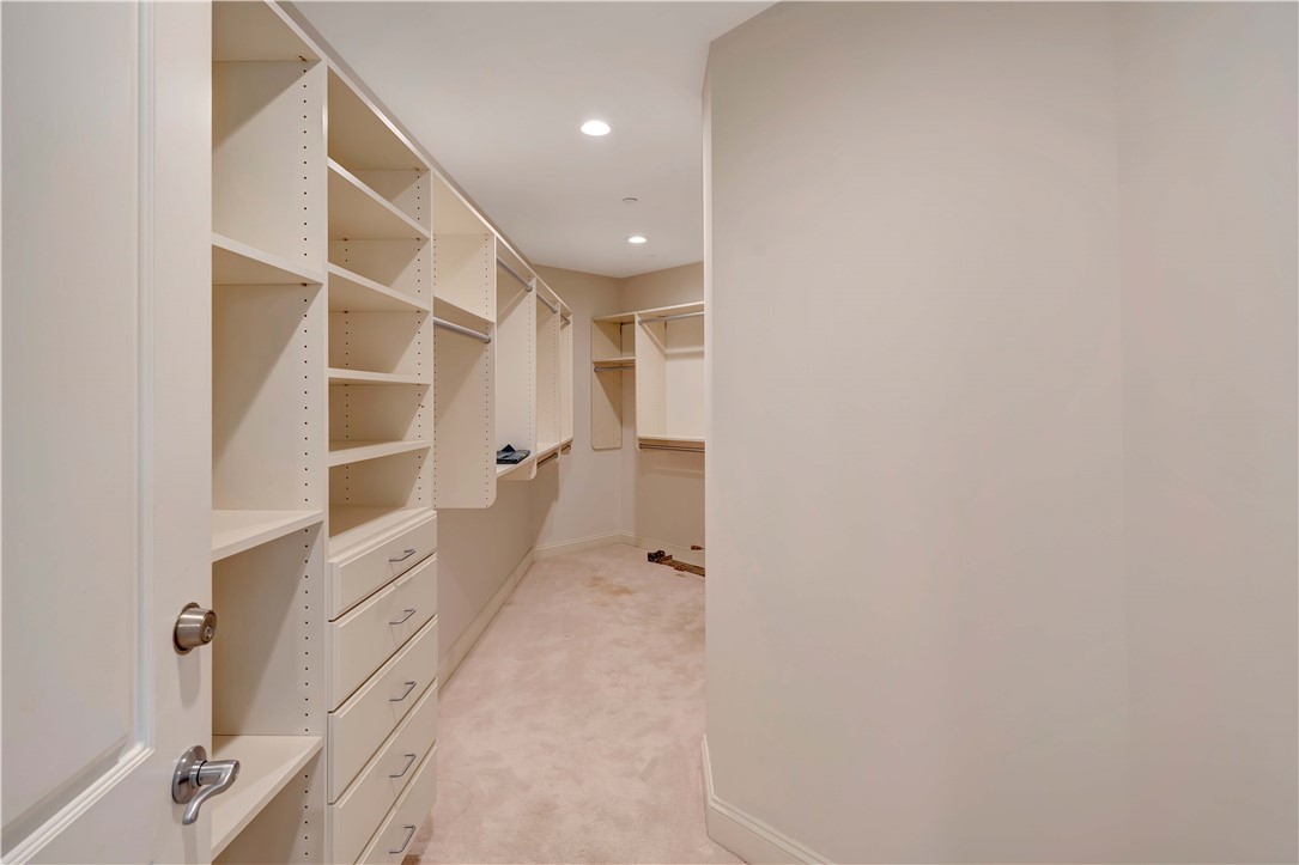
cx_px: 650
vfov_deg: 70.4
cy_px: 432
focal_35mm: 17
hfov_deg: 93.3
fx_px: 613
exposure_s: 1/5
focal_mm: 17
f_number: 8
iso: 200
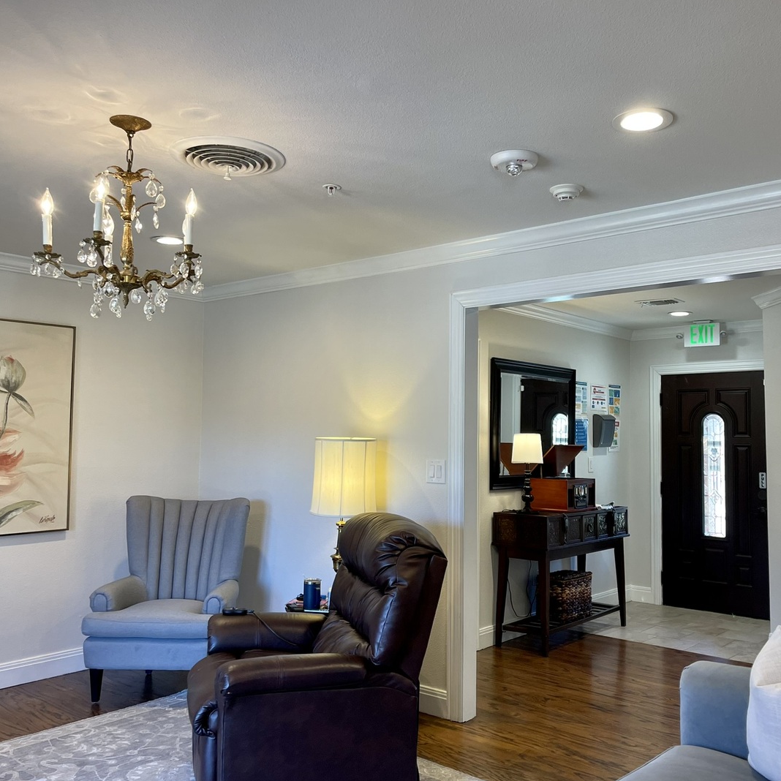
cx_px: 420
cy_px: 390
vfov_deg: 52.5
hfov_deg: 52.5
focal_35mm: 31
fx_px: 791
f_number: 1.6
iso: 125
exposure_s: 1/120
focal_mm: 5.1
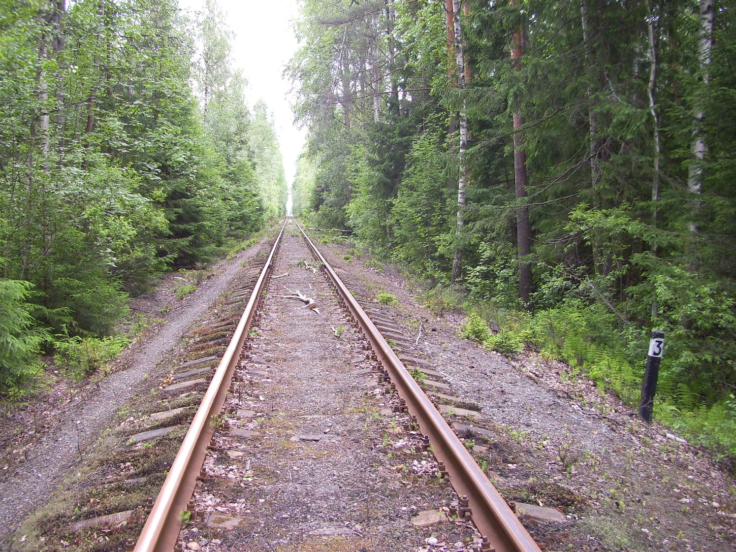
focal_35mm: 34
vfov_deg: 41.8
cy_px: 276
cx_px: 368
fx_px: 723
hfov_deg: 54.0
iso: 80
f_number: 2.9
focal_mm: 5.7
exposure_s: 1/40
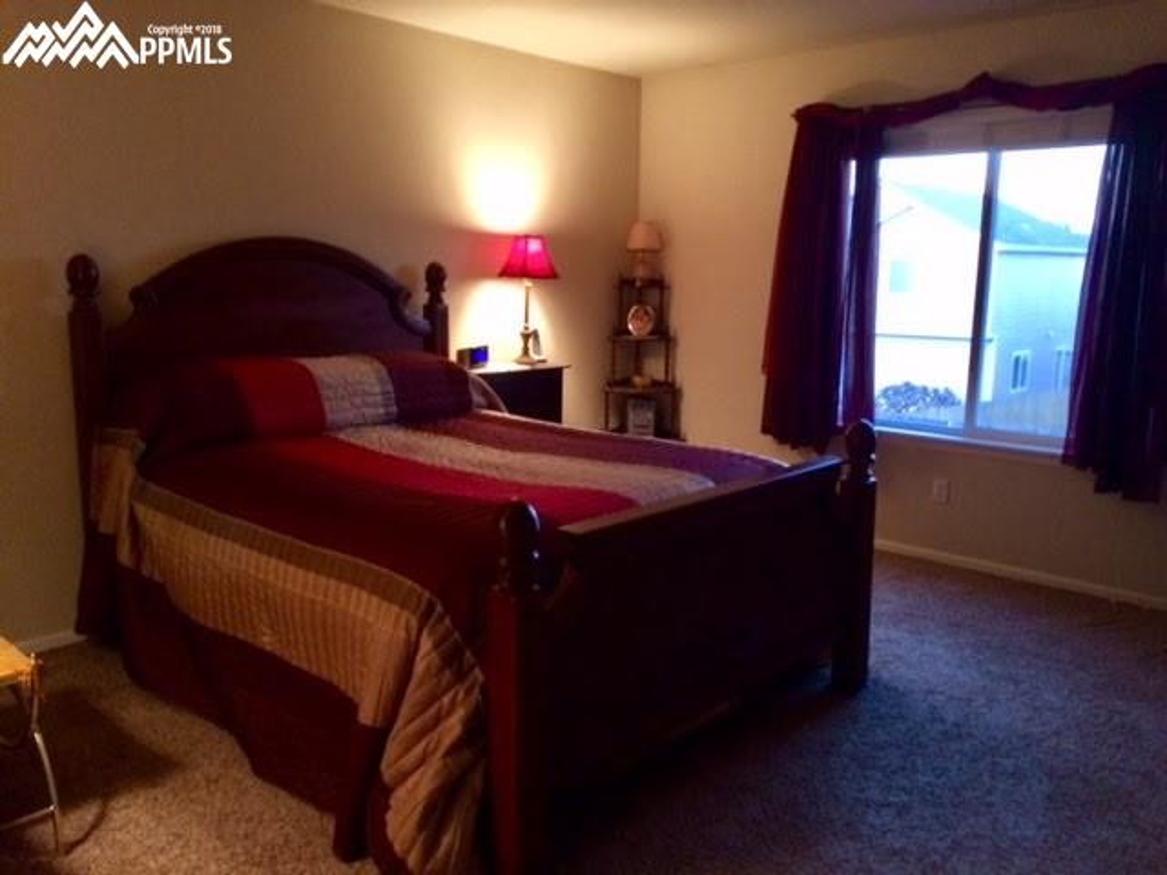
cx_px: 584
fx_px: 978
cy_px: 438
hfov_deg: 61.7
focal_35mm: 29
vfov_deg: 48.2
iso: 320
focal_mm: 4.15
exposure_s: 1/20
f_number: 2.2
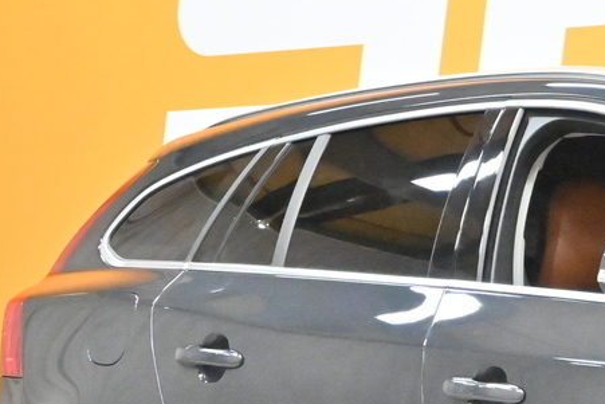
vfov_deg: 5.8
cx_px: 970
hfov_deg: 8.4
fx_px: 3984
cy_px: 235
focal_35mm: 237
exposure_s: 1/125
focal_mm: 44
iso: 6400
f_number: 6
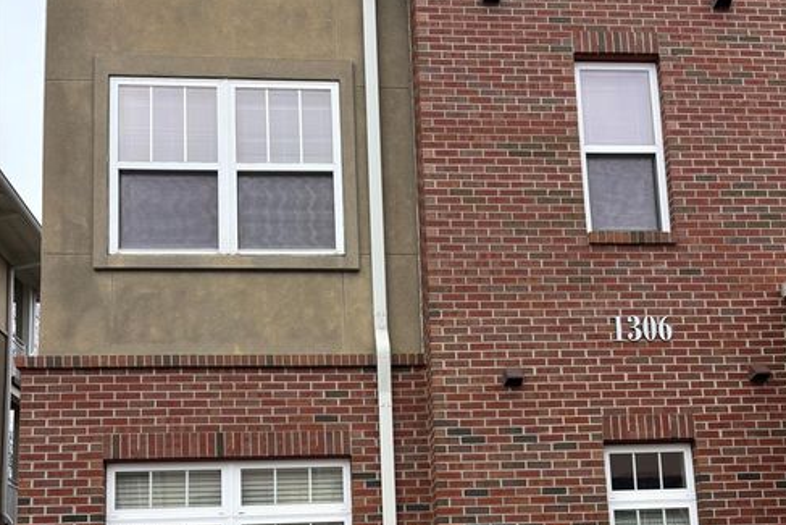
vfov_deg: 33.6
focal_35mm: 37
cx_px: 399
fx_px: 808
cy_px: 494
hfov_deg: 51.9
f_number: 1.6
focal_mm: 5.96
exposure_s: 1/486
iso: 50
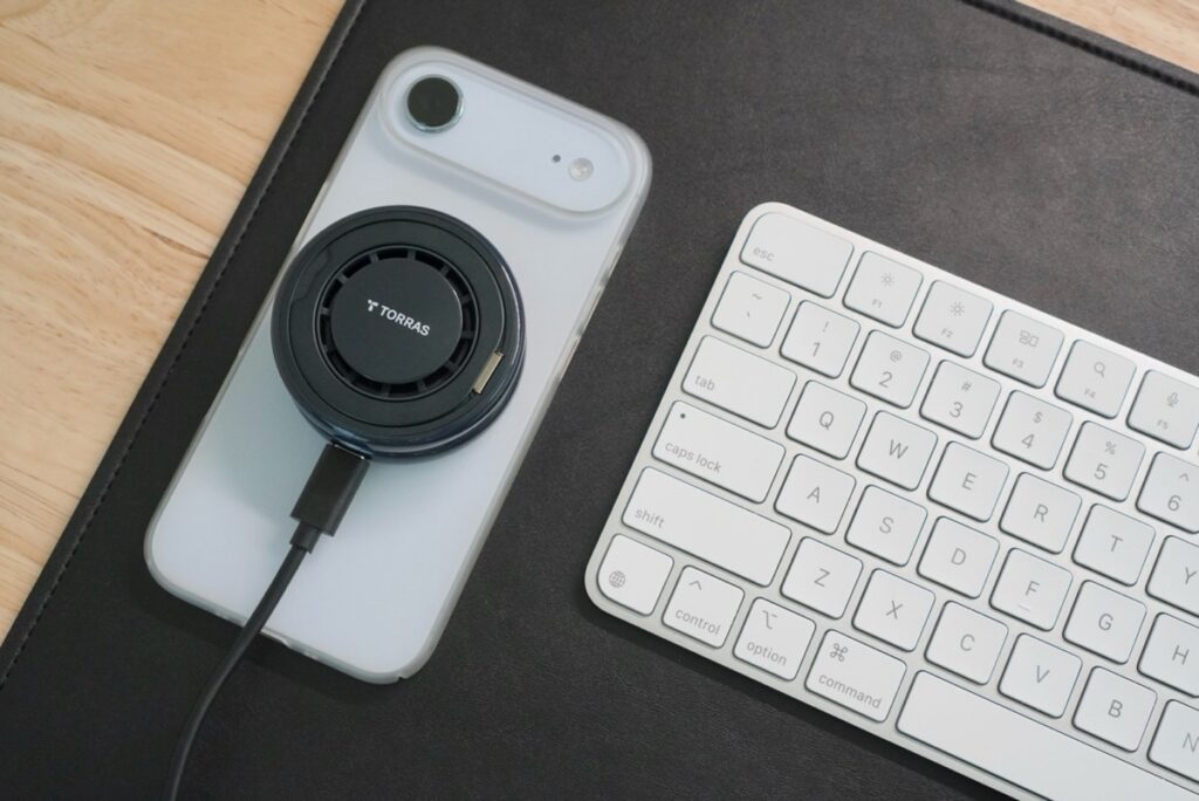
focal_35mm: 52
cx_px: 600
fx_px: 1749
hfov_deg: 37.8
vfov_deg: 25.8
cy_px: 400
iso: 2000
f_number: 5.6
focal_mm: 35
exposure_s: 1/60
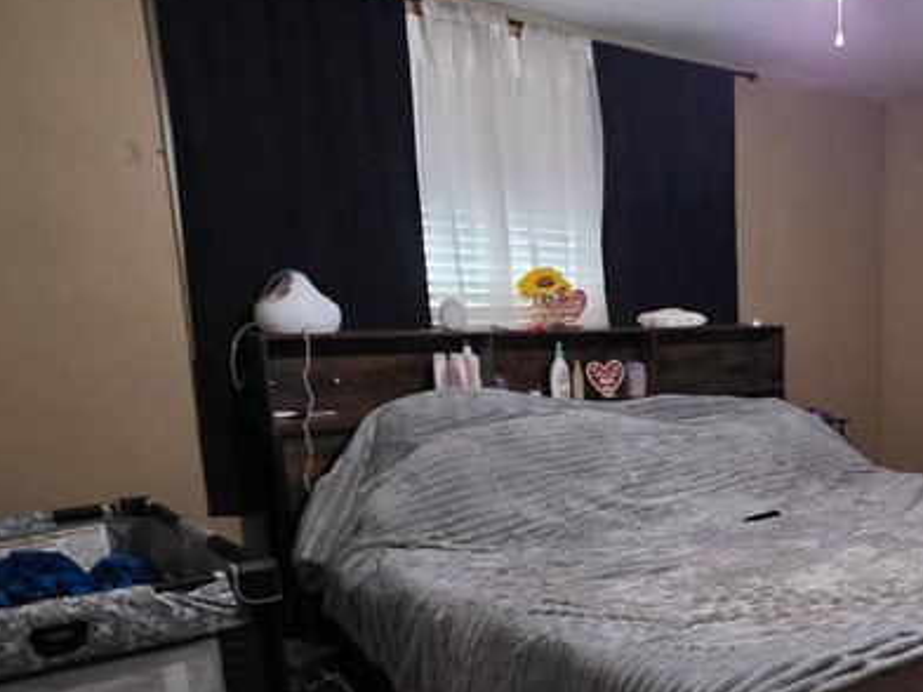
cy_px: 492
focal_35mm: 34
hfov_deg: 45.5
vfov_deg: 40.9
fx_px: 907
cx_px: 923
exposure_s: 1/40
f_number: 1.9
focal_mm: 2.2
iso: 1250
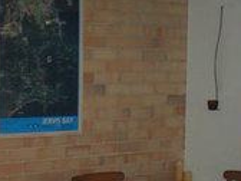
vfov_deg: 14.2
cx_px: -14
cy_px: 234
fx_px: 696
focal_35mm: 100
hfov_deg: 19.0
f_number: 3.2
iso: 200
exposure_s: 1/45
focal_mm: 6.3
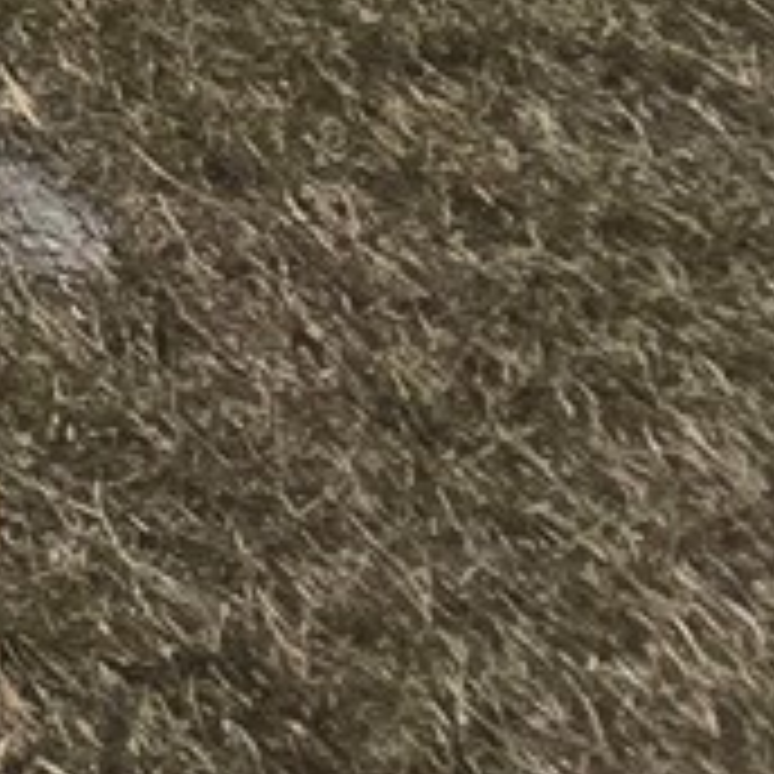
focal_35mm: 107
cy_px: -1863
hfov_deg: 8.1
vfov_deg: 9.7
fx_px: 2707
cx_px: -2358
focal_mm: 2.2
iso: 50
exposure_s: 1/4210
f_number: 2.2
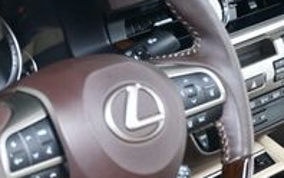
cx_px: 86
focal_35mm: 158
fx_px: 1224
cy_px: 175
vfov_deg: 8.3
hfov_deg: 13.2
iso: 100
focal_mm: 32
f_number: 4
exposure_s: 1/160
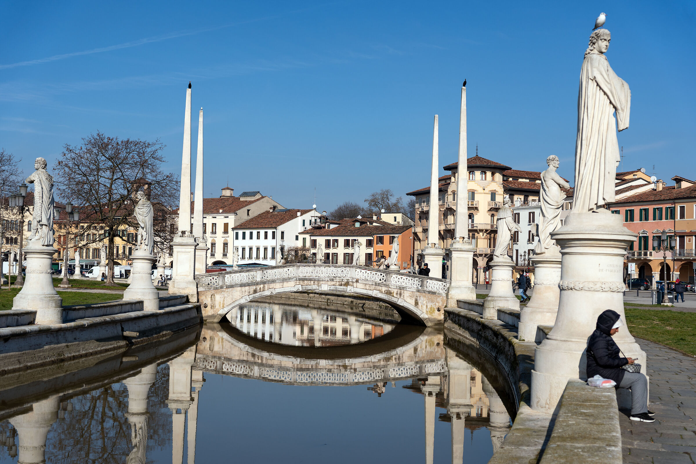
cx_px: 348
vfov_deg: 26.9
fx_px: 970
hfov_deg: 39.5
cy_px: 232
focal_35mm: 50
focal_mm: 50.2
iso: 100
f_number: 4
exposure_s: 1/2500
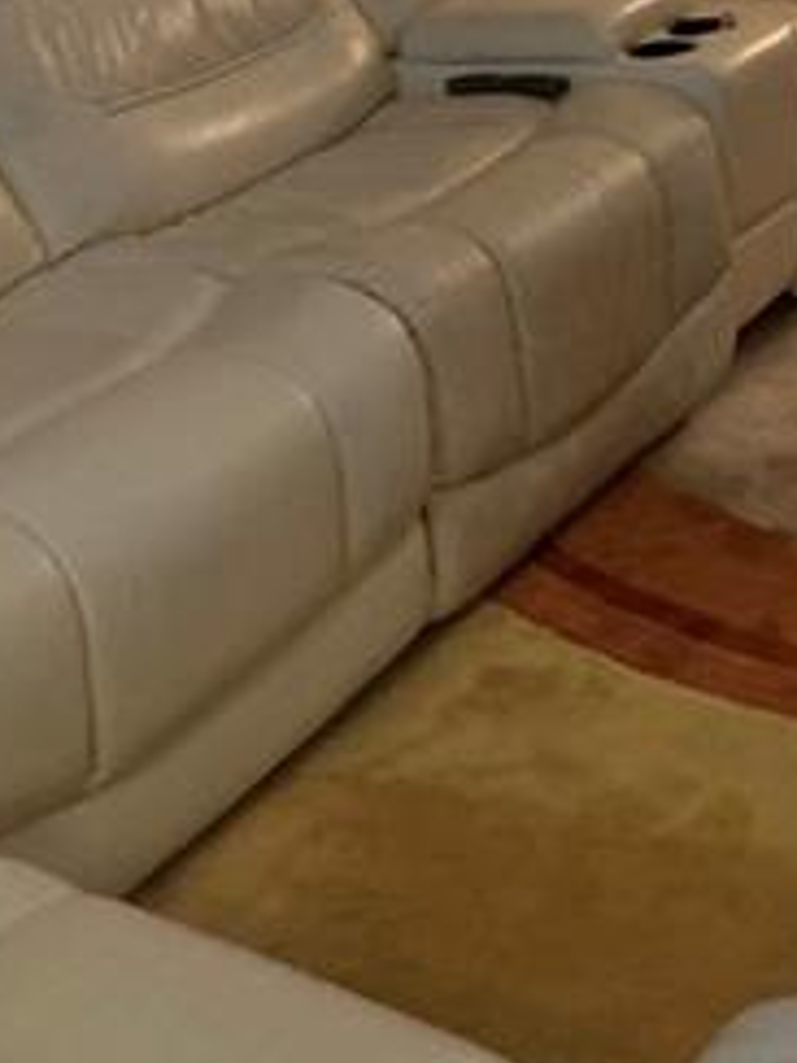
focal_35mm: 82
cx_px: 780
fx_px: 2517
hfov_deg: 17.6
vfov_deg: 22.3
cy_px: -157
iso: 400
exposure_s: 1/30
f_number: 1.8
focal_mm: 4.25
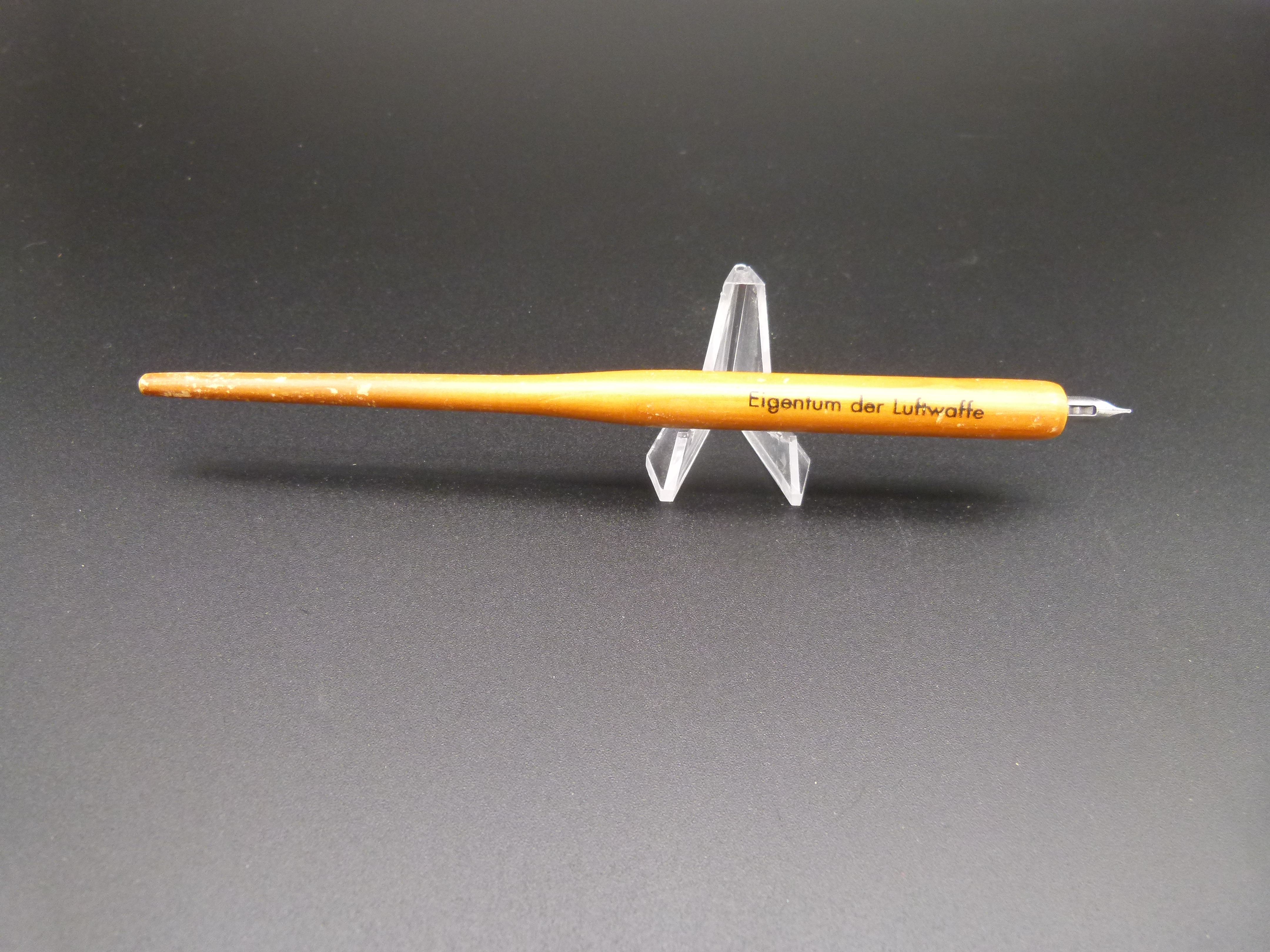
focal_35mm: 25
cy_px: 476
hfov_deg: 69.4
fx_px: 917
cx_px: 635
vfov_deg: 54.9
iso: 200
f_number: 2.8
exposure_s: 1/60
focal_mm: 4.5
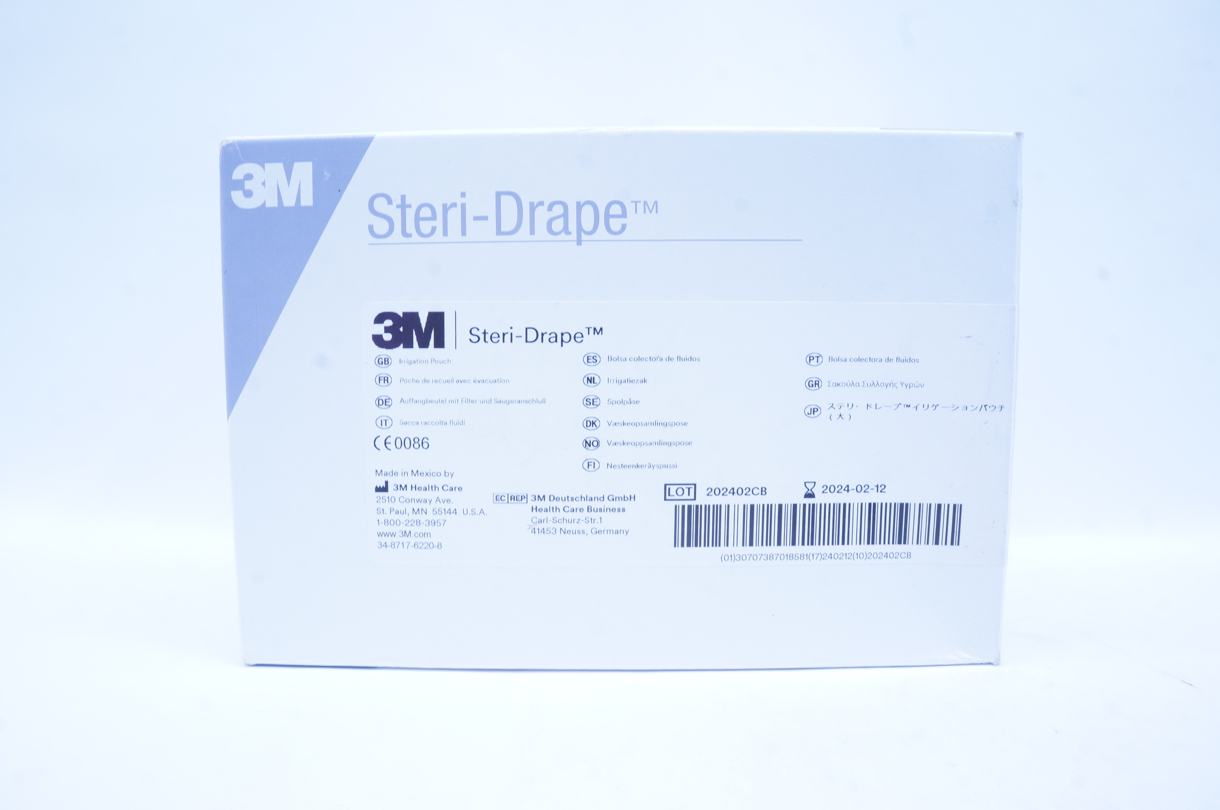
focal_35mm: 27
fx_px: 914
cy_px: 405
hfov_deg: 67.4
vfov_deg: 47.8
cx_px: 610
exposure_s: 1/8
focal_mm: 18
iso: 400
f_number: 13
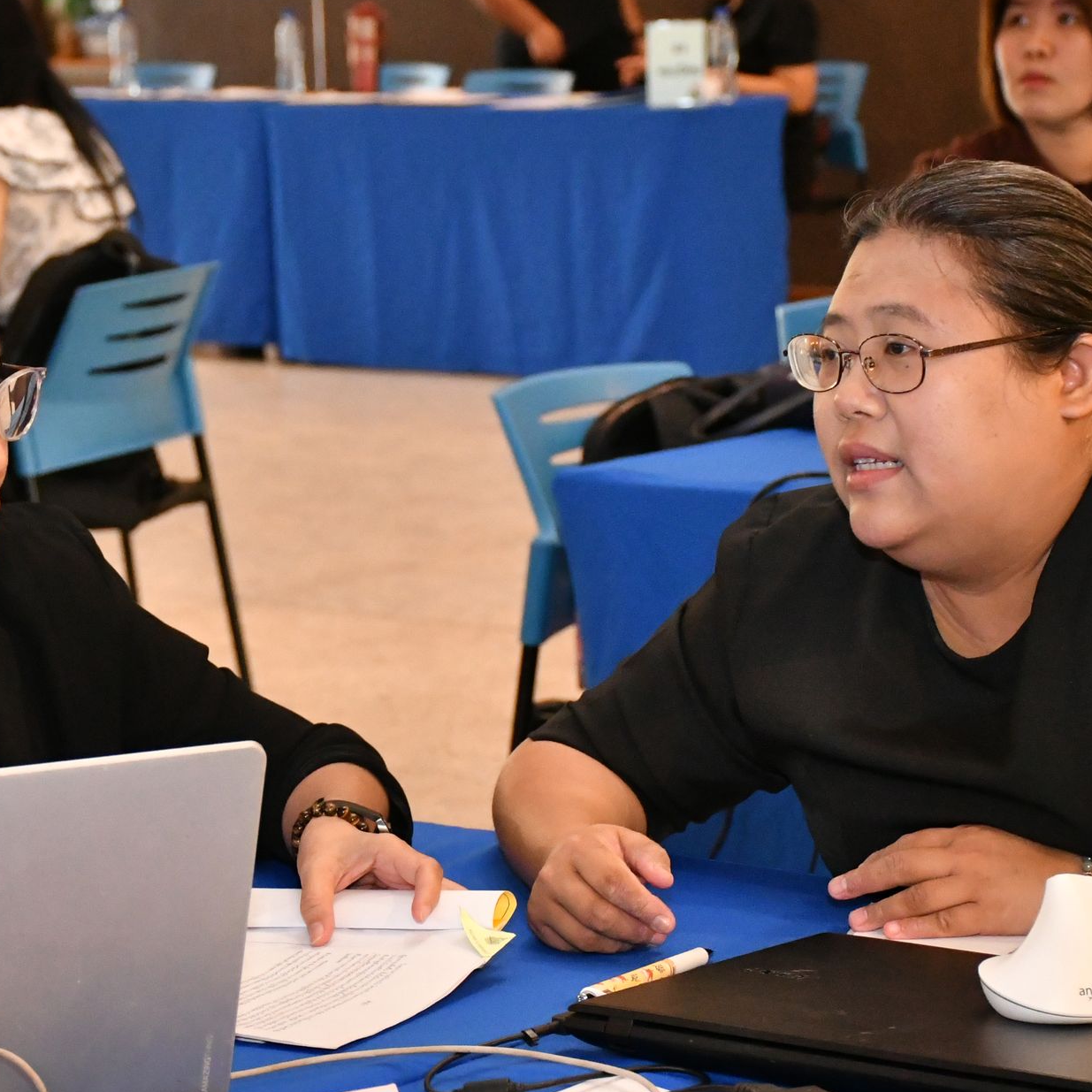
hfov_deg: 13.5
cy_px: 630
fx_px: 4604
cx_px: 360
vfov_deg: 13.5
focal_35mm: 129
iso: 5000
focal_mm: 50
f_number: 5.6
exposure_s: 1/125
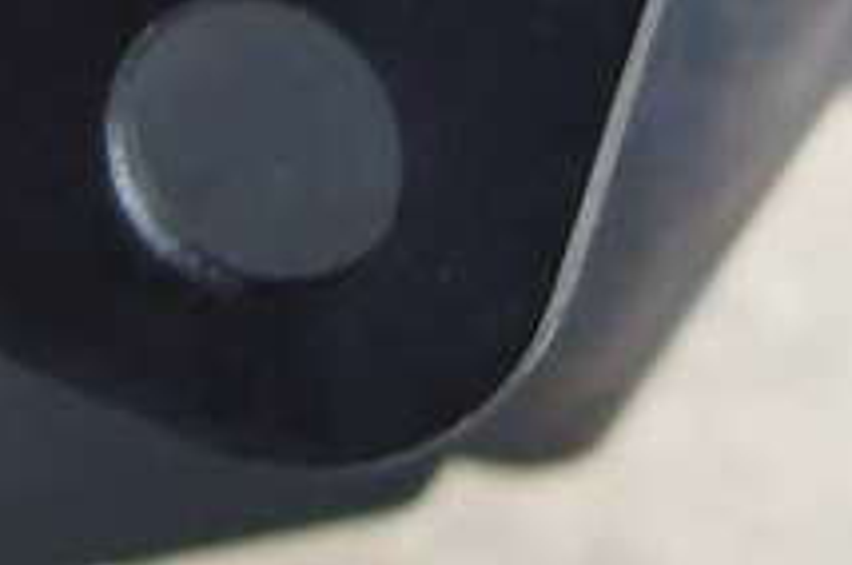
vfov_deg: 6.4
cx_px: 370
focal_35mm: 212
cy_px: -322
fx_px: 5010
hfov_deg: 9.7
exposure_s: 1/40
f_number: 2.8
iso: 100
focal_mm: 7.3
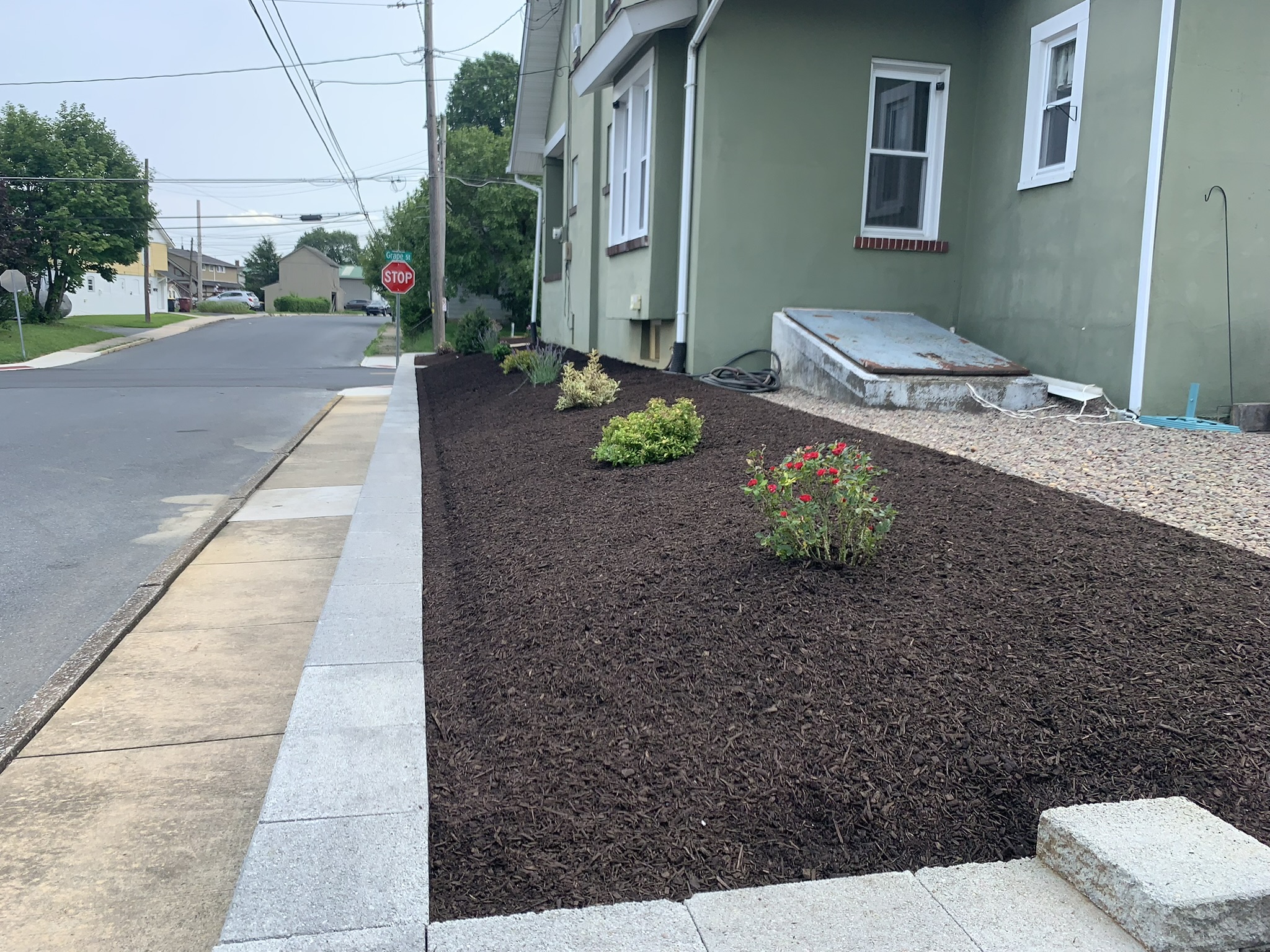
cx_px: 635
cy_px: 476
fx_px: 954
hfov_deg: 67.3
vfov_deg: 53.1
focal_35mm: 26
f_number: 1.8
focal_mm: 4.25
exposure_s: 1/771
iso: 25
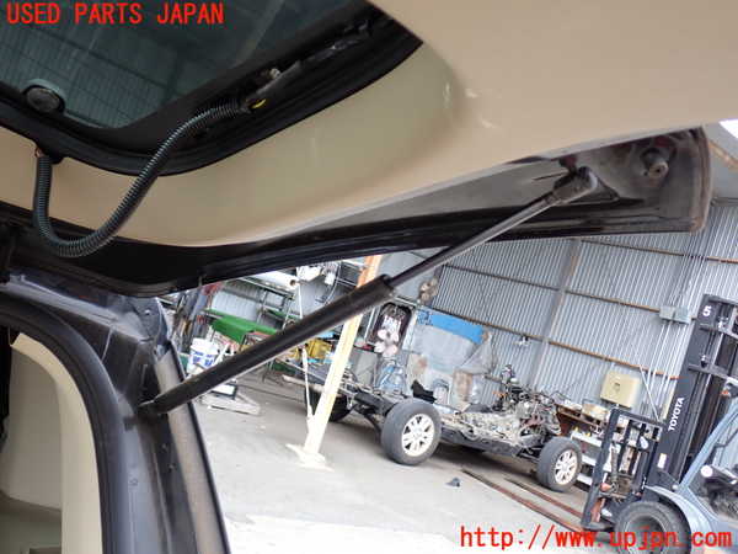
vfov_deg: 39.7
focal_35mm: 36
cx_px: 369
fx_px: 768
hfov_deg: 51.4
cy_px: 277
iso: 100
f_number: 2.5
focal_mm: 6.37
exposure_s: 1/100
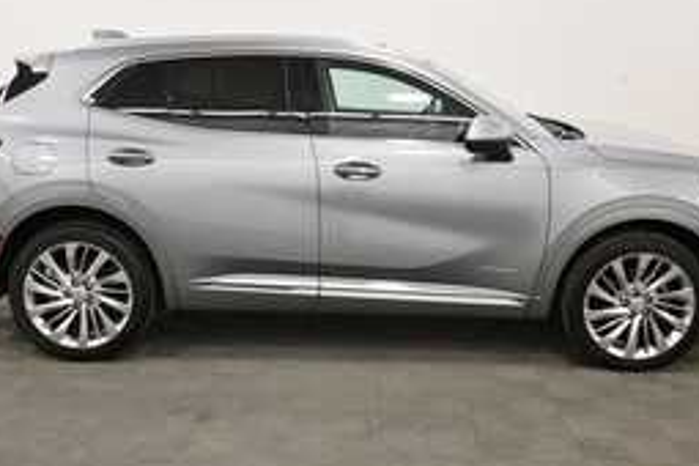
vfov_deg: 30.5
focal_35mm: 44
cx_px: 343
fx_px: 854
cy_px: 215
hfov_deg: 44.5
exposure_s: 1/125
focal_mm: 19
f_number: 5.6
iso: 900
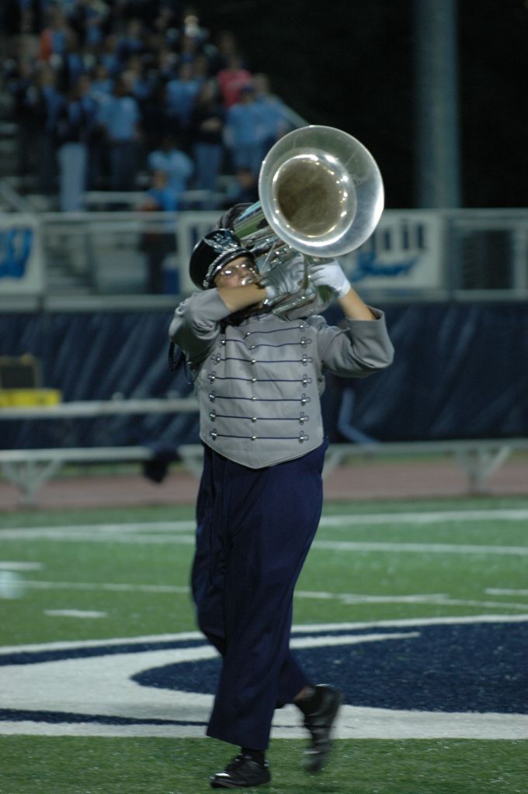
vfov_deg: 6.9
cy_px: 397
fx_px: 6617
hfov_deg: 4.6
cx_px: 264
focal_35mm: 300
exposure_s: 1/60
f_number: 2.8
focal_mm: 200
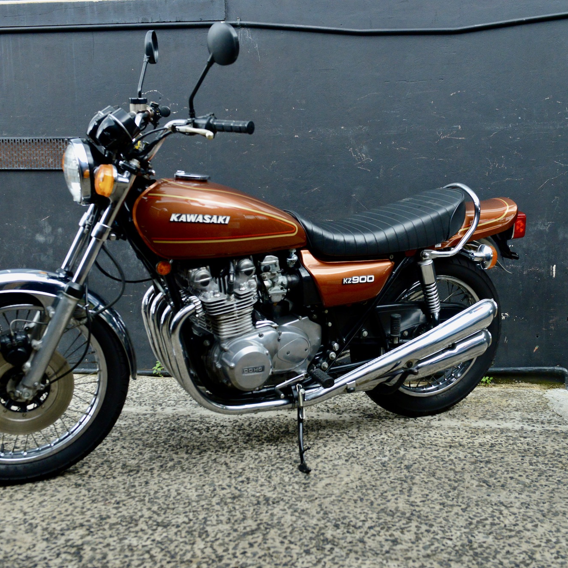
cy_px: 284
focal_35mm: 46
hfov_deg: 36.8
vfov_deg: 36.8
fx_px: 854
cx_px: 305
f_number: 4.5
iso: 2800
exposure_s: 1/400
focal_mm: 36
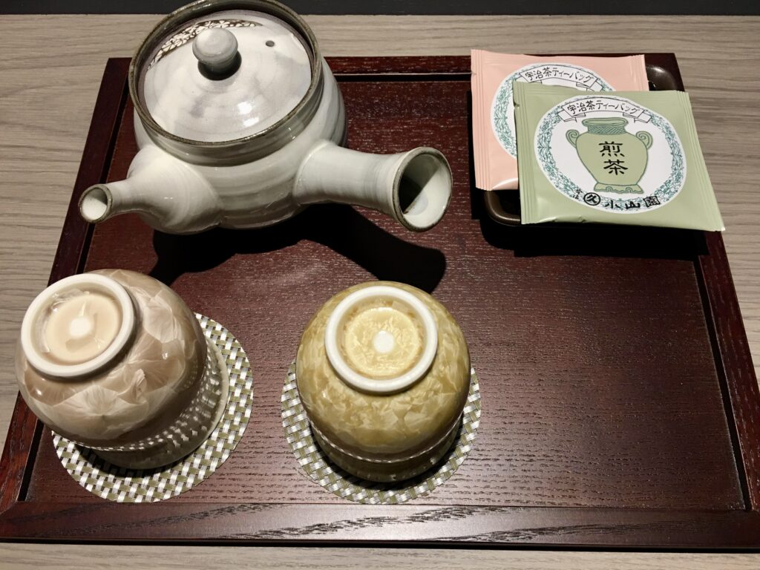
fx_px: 637
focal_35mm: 29
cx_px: 380
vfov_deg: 48.2
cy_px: 285
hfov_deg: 61.7
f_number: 2.2
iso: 40
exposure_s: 1/15
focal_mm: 4.15
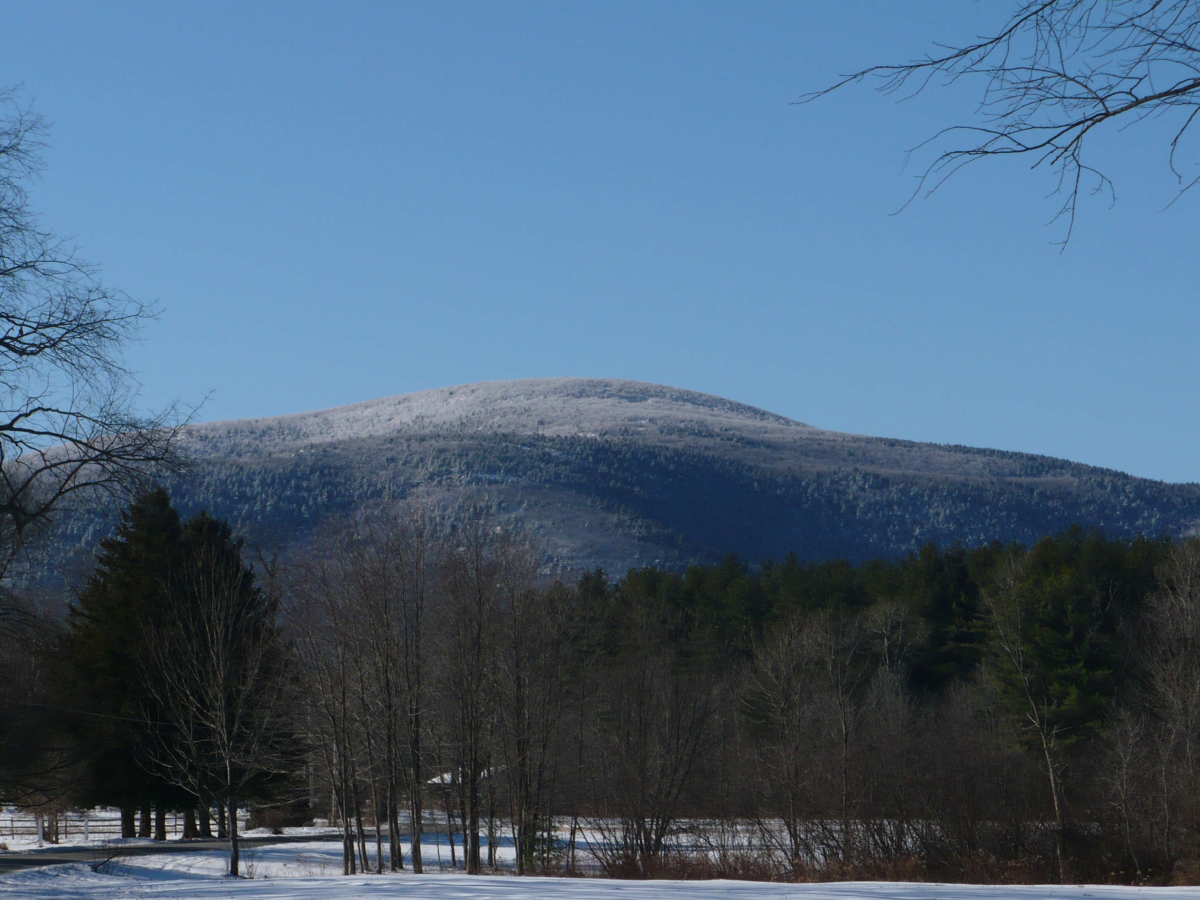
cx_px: 600
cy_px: 450
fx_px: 4403
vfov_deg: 11.7
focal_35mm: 127
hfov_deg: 15.5
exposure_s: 1/250
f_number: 10
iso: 100
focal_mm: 21
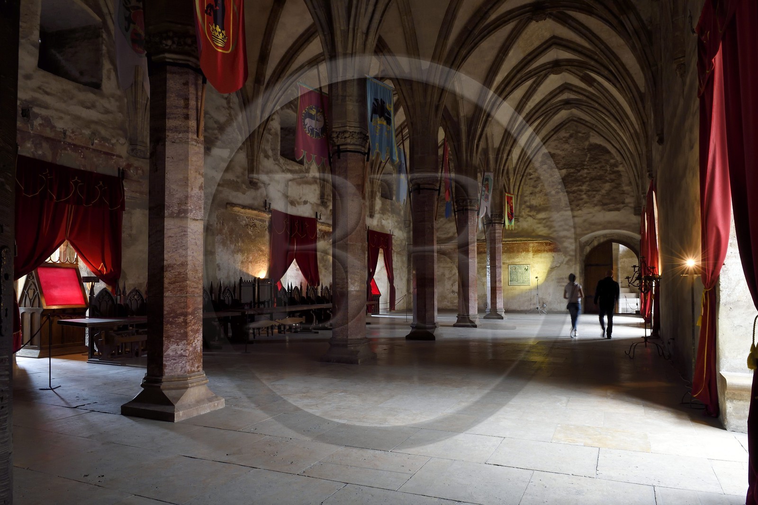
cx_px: 379
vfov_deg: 53.1
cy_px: 252
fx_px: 505
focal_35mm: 24
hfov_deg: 73.8
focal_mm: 24
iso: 1600
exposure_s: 1/5
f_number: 13
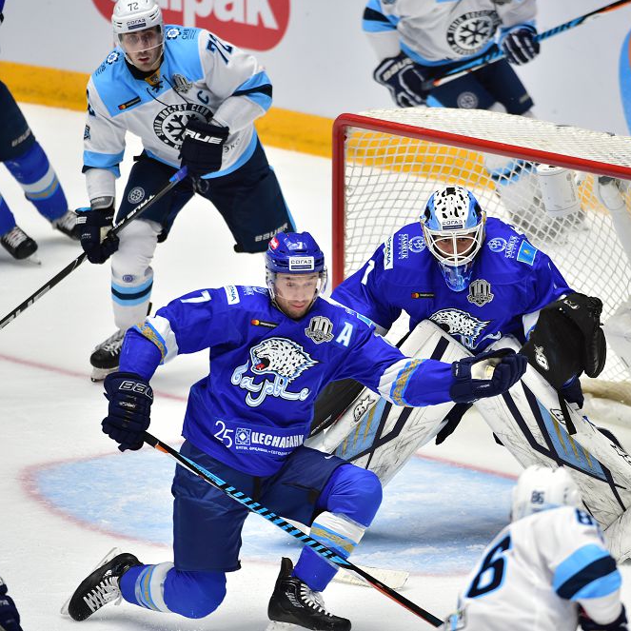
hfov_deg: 4.0
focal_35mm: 436
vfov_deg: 4.0
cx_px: 445
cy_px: 315
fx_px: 8992
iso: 2500
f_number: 4
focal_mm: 340
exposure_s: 1/800
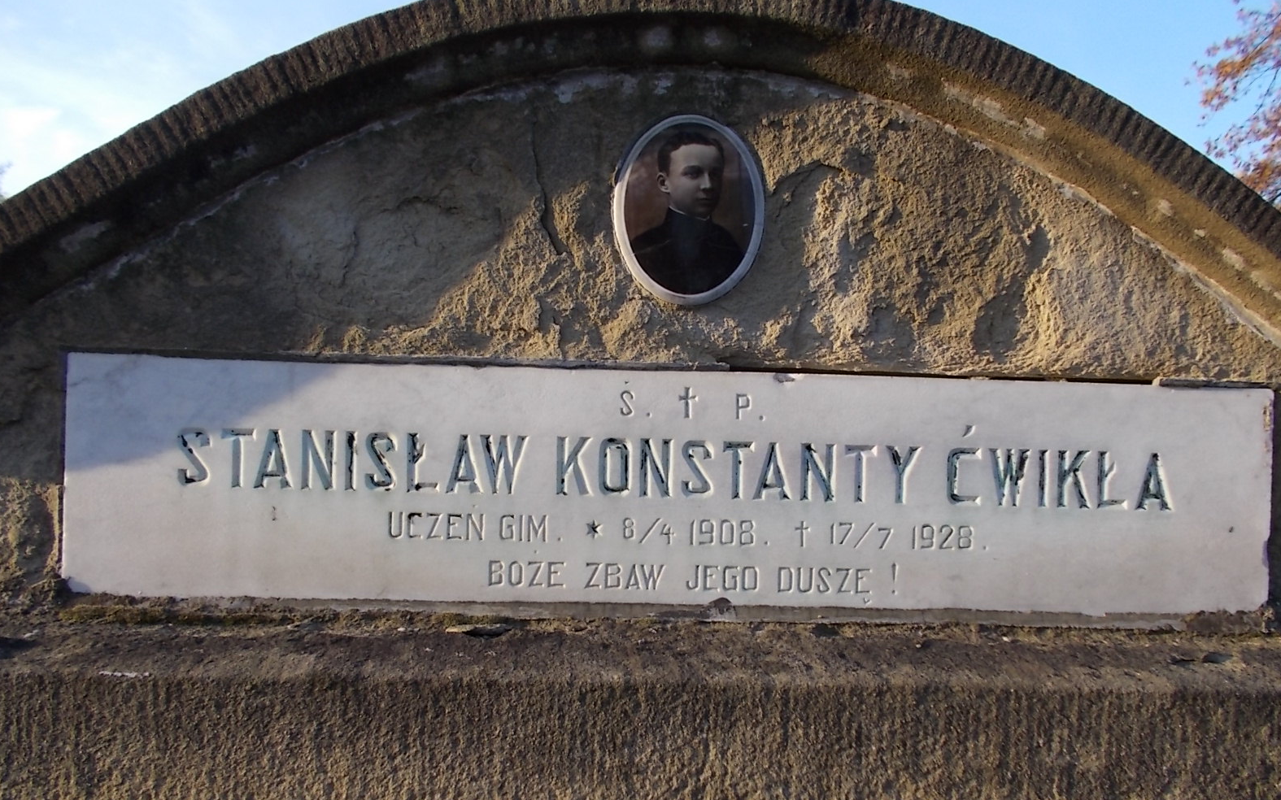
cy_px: 473
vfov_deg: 44.3
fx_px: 977
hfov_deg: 66.5
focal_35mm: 28
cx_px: 643
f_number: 3.2
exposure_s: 1/250
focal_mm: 4.6
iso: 80
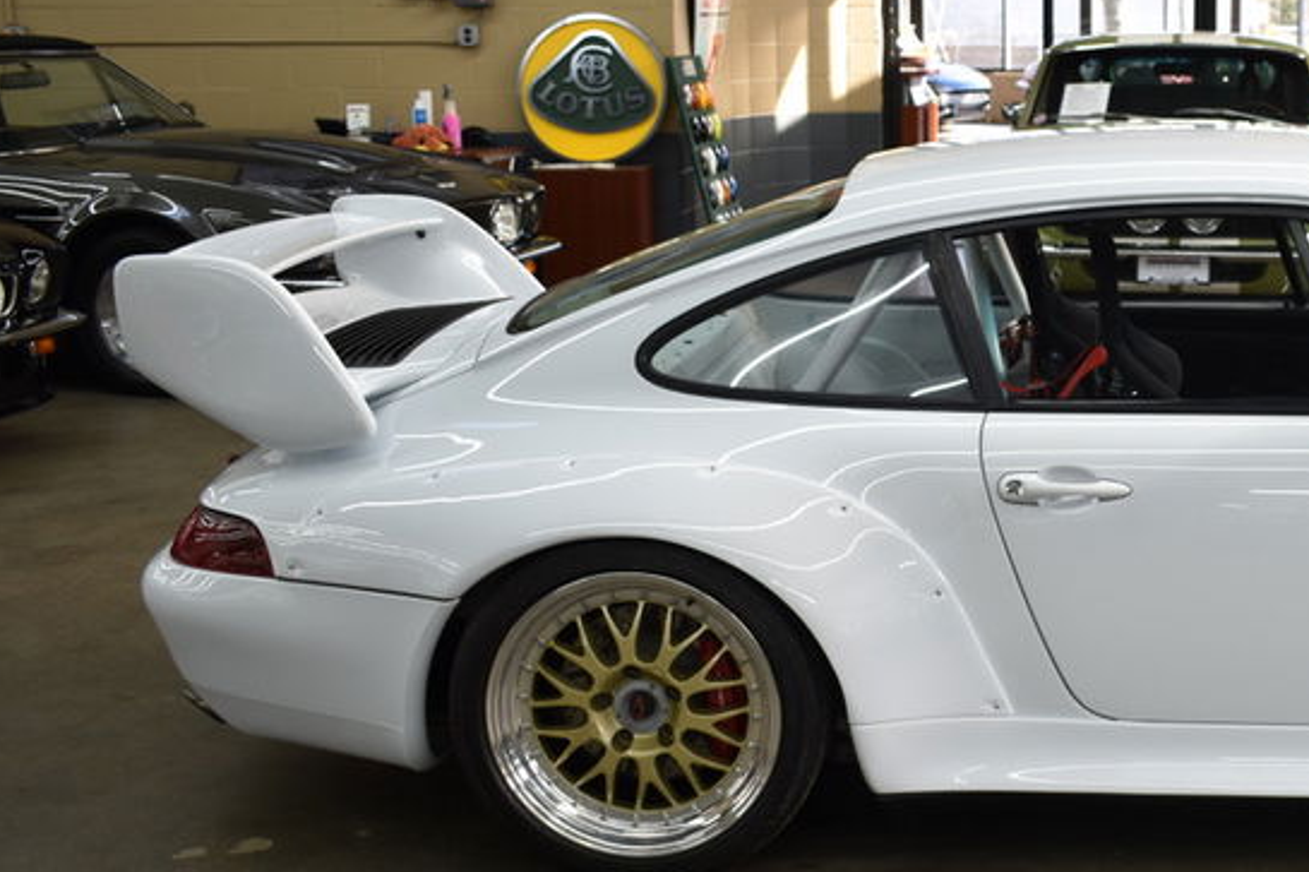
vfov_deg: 21.9
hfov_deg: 30.9
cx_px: 1191
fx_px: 2254
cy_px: 519
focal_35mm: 62
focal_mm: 22
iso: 160
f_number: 3.8
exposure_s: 1/30
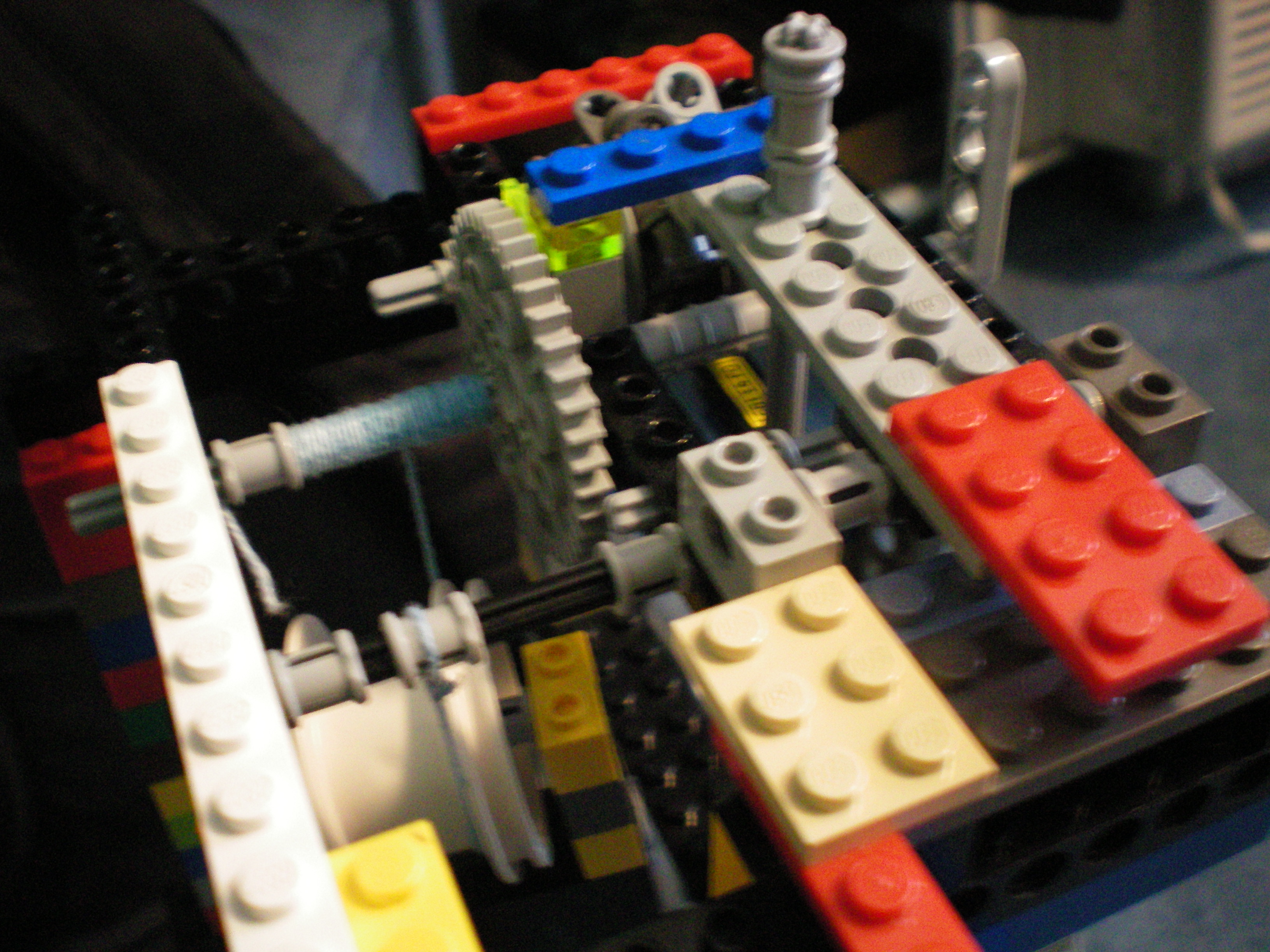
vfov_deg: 37.7
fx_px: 1394
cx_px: 635
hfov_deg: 49.0
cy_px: 476
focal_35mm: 38
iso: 400
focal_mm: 6.3
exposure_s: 1/8
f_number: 3.1
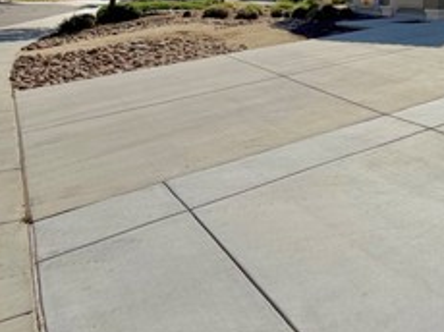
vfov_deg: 33.1
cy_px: -14
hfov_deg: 40.7
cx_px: 461
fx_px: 500
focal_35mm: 39
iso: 20
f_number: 2.2
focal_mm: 2.22
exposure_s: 1/1961
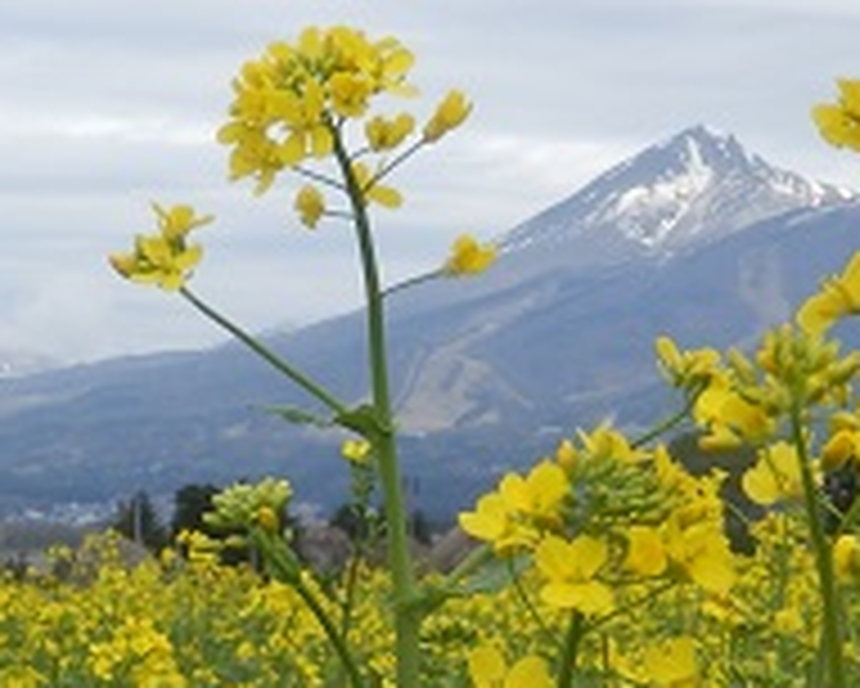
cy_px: 580
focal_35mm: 101
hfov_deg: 18.9
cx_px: 216
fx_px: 2572
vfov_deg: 15.1
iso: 80
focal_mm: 6
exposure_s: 1/800
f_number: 3.4
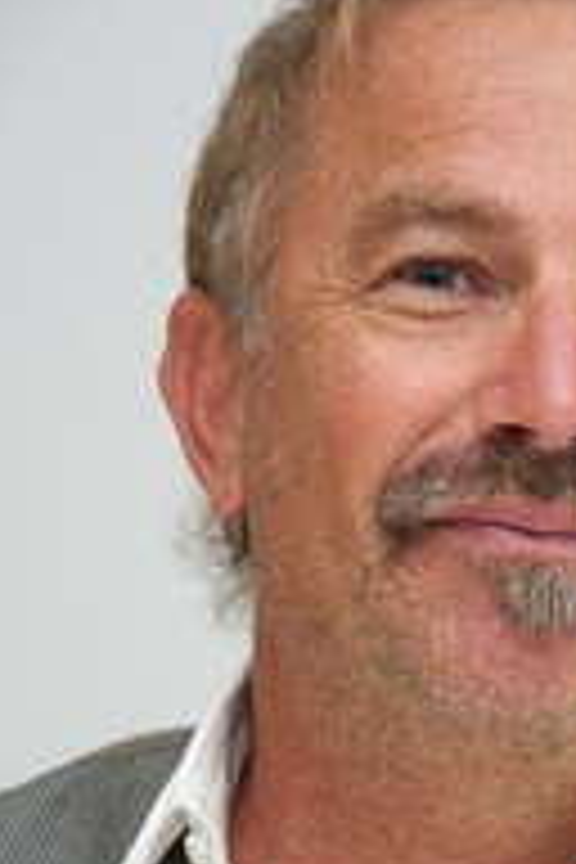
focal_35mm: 395
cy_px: 603
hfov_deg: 3.5
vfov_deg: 5.2
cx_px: 590
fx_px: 9479
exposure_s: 1/60
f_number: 5.6
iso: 640
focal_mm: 190
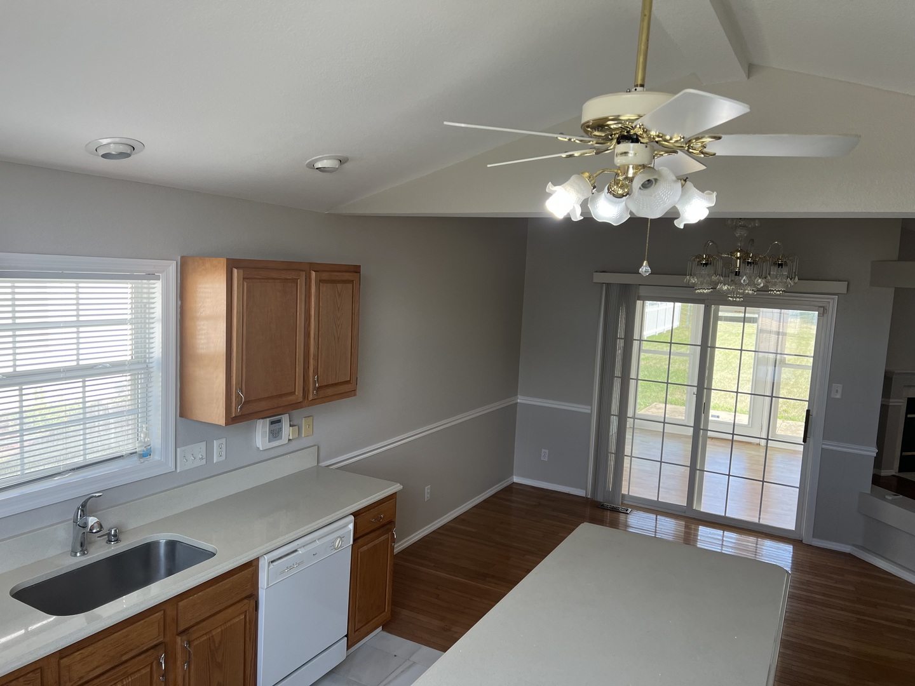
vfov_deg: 53.1
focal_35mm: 26
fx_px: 687
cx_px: 458
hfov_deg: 67.3
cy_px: 343
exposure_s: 1/161
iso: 50
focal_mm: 5.7
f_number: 1.5
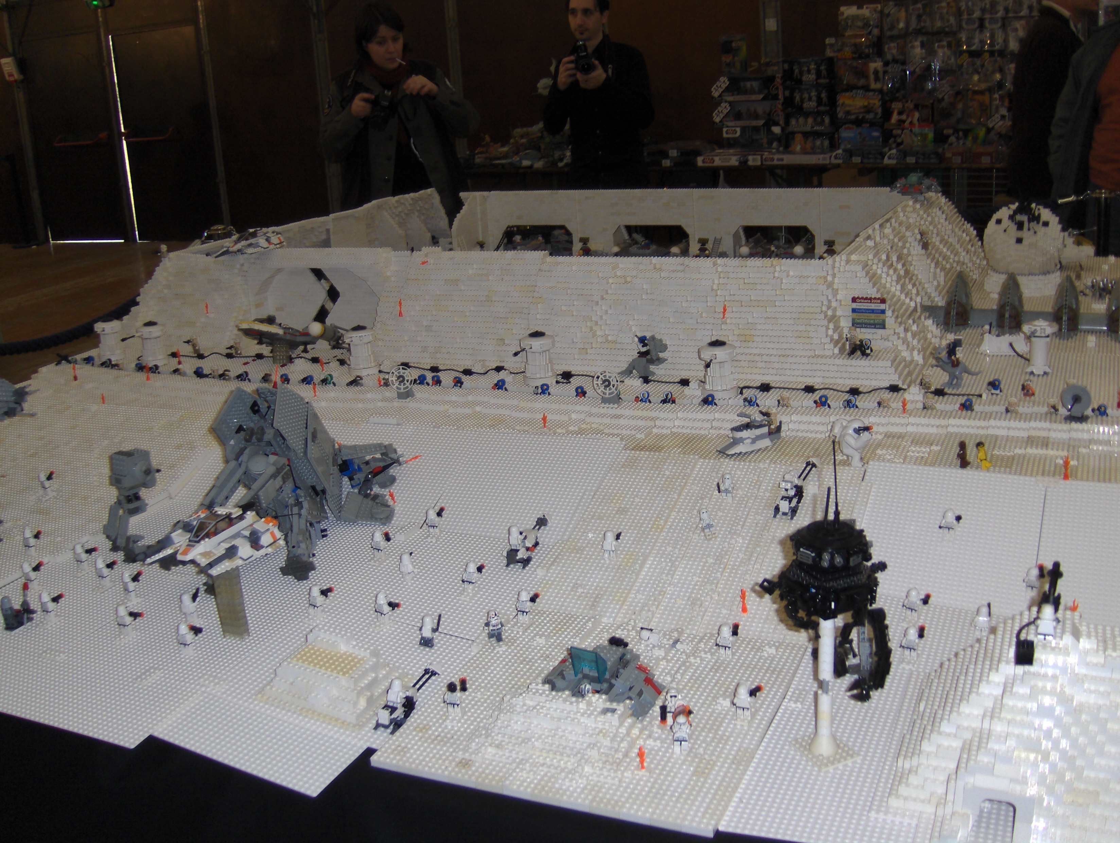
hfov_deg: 52.6
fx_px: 1134
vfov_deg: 40.8
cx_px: 560
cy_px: 422
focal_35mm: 35
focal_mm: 7.5
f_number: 2.8
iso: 100
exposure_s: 1/60
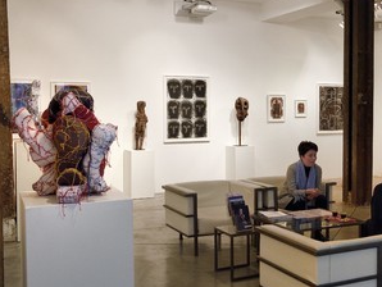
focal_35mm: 46
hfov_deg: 40.6
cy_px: 151
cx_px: 262
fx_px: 508
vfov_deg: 31.6
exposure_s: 1/50
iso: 1600
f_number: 13
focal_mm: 34
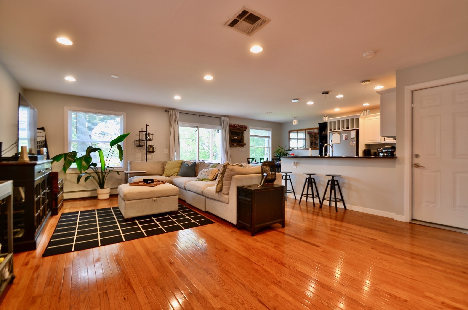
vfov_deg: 77.1
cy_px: 155
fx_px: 195
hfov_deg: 100.5
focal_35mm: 15
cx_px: 234
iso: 100
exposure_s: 1/5
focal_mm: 10
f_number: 5
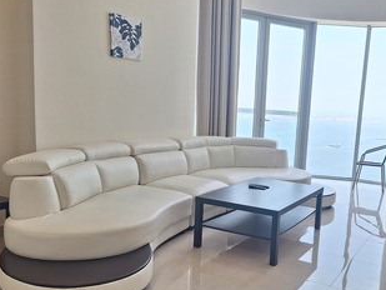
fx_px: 379
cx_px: 282
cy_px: 159
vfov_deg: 41.8
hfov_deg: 52.0
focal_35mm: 34
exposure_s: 1/100
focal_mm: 5.54
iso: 40
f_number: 1.8
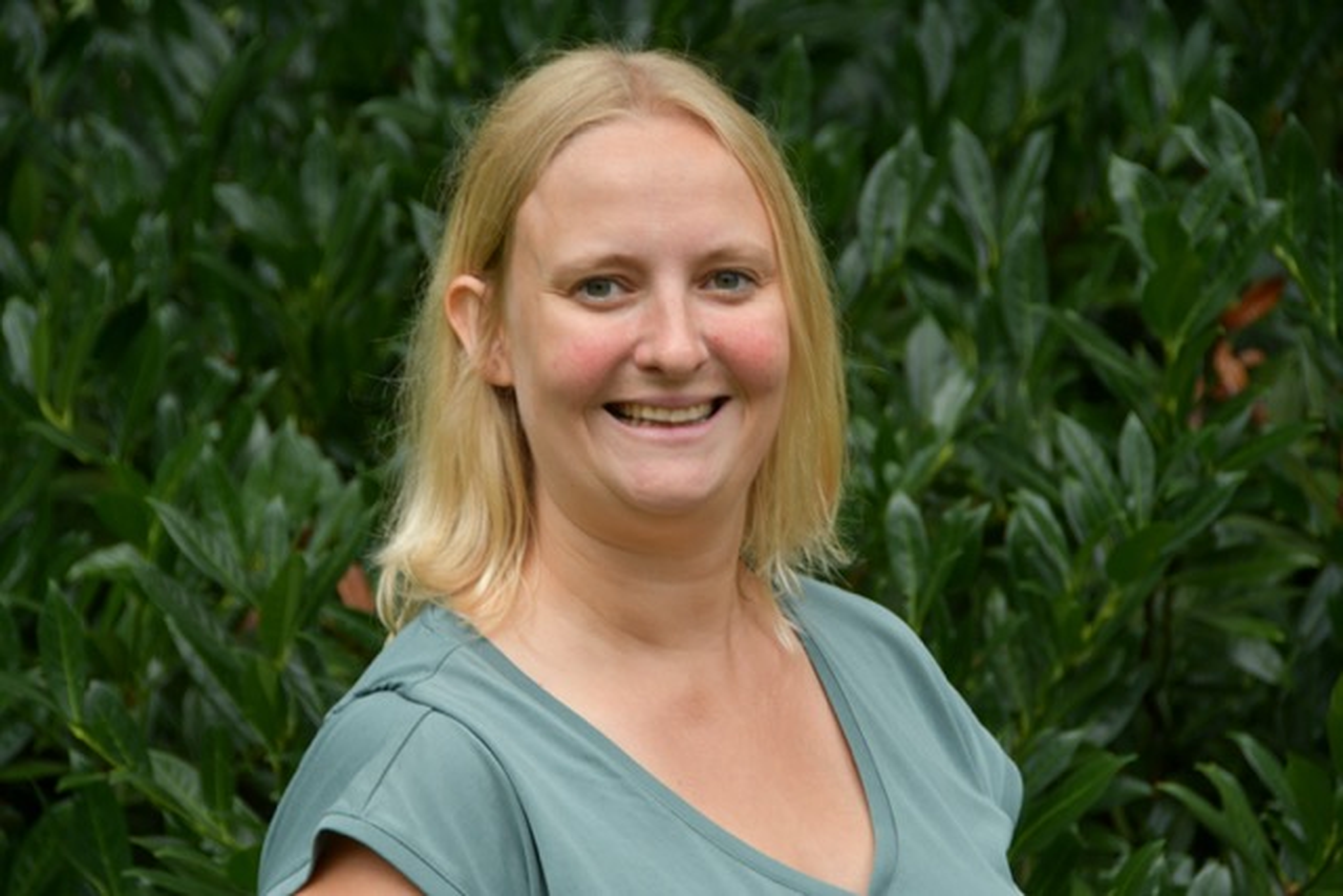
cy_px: 448
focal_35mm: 157
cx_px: 672
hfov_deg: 13.1
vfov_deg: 8.7
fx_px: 5858
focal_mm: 105
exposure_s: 1/250
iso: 250
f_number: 5.6
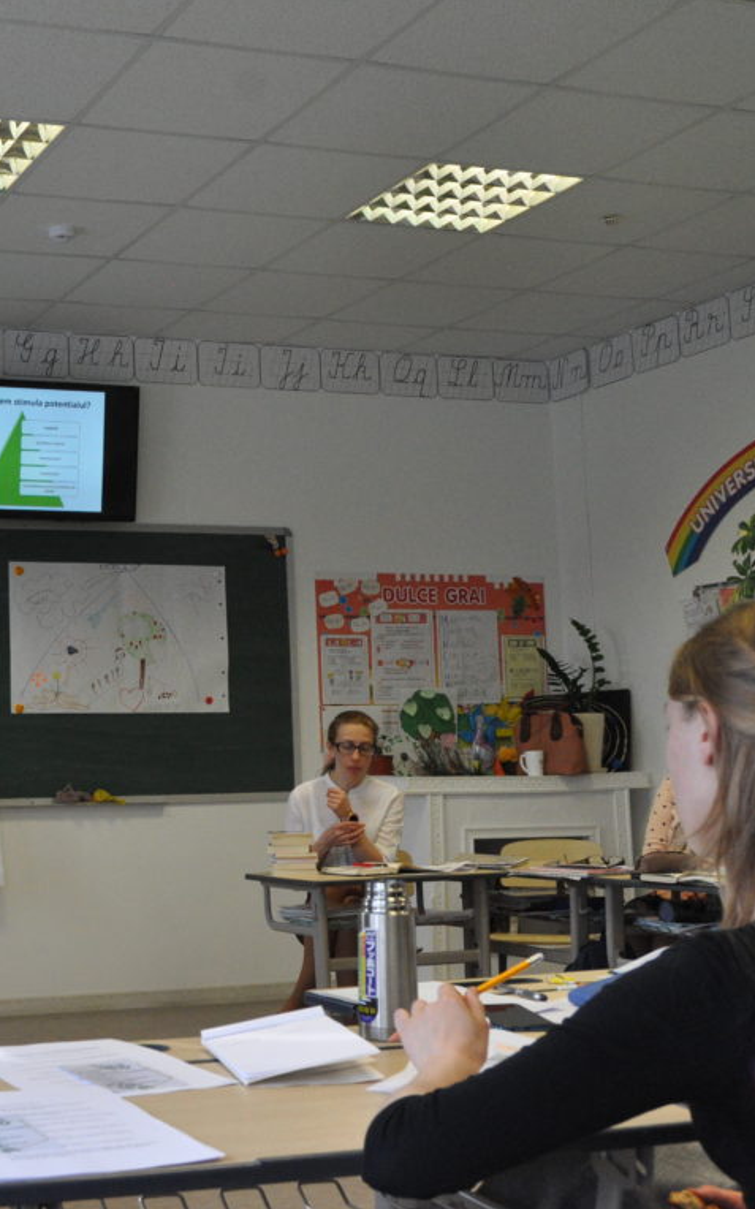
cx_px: -71
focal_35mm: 51
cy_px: 604
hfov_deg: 23.8
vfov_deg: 39.6
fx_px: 1680
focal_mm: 22
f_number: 7.1
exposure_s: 1/200
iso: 1600
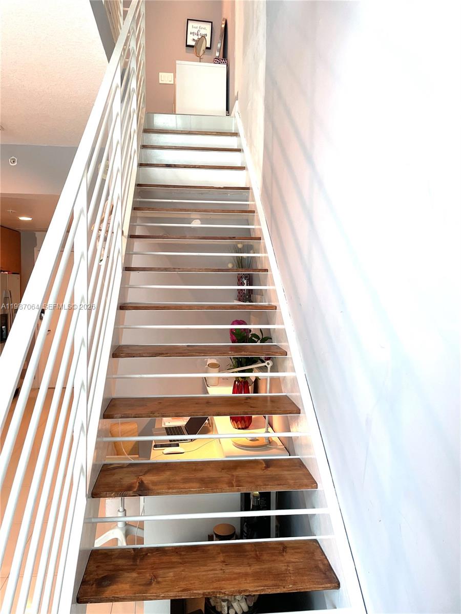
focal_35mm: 26
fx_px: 462
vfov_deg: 67.3
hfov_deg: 53.1
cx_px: 230
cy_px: 307
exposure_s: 1/120
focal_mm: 4.2
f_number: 1.6
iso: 80
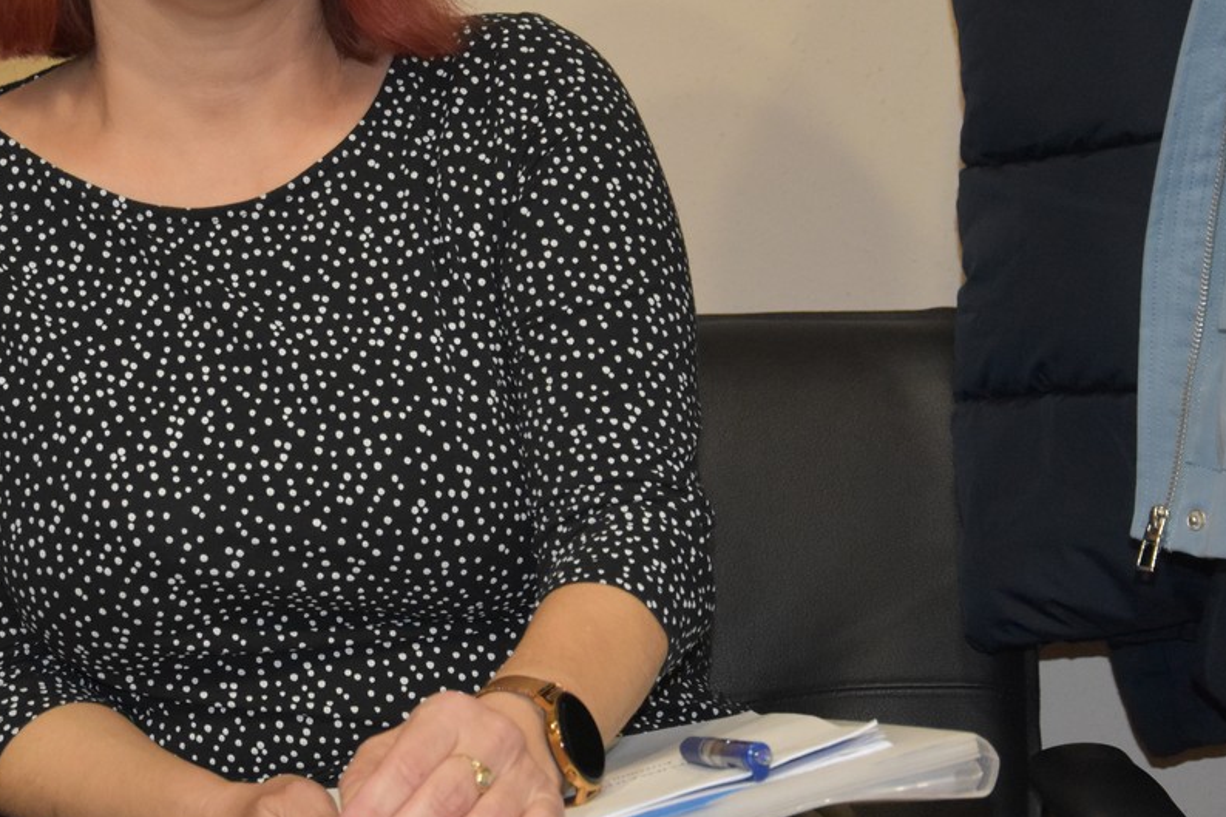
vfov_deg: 10.8
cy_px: 202
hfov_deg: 16.1
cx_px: 446
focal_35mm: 127
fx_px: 4324
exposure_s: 1/60
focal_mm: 42
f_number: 4.8
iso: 2000
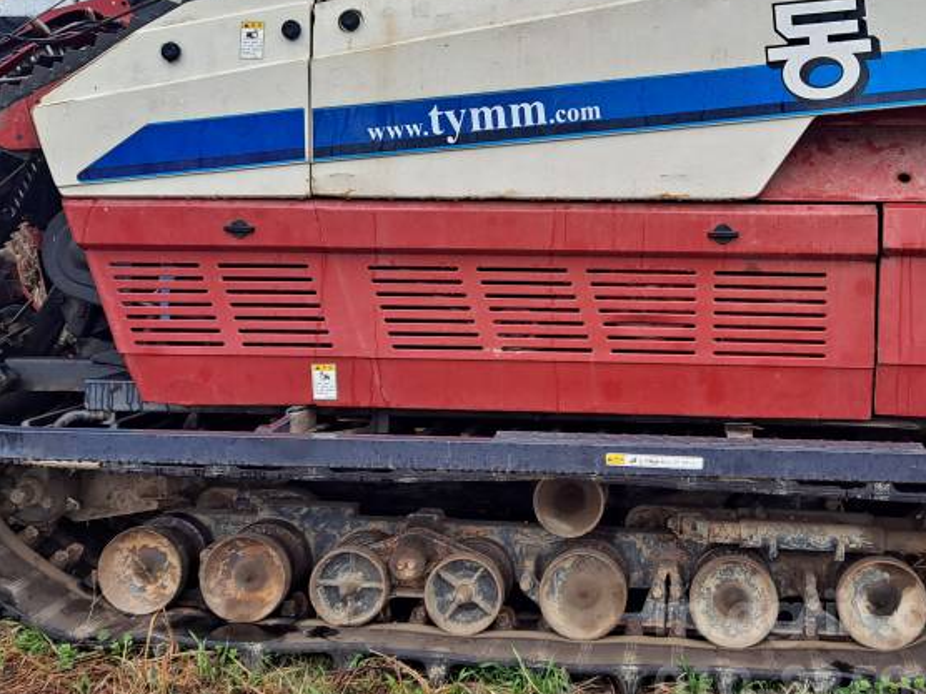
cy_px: 226
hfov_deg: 41.5
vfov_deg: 31.9
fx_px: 1204
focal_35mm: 45
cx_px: 616
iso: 32
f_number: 2
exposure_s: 1/641
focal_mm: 4.6
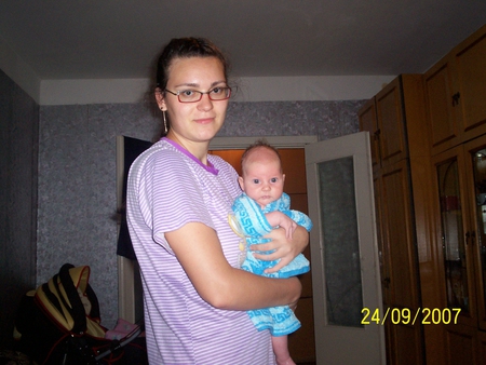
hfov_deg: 51.3
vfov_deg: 39.7
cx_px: 243
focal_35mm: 36
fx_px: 506
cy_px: 182
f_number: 4.5
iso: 140
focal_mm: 5.9
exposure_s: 1/64
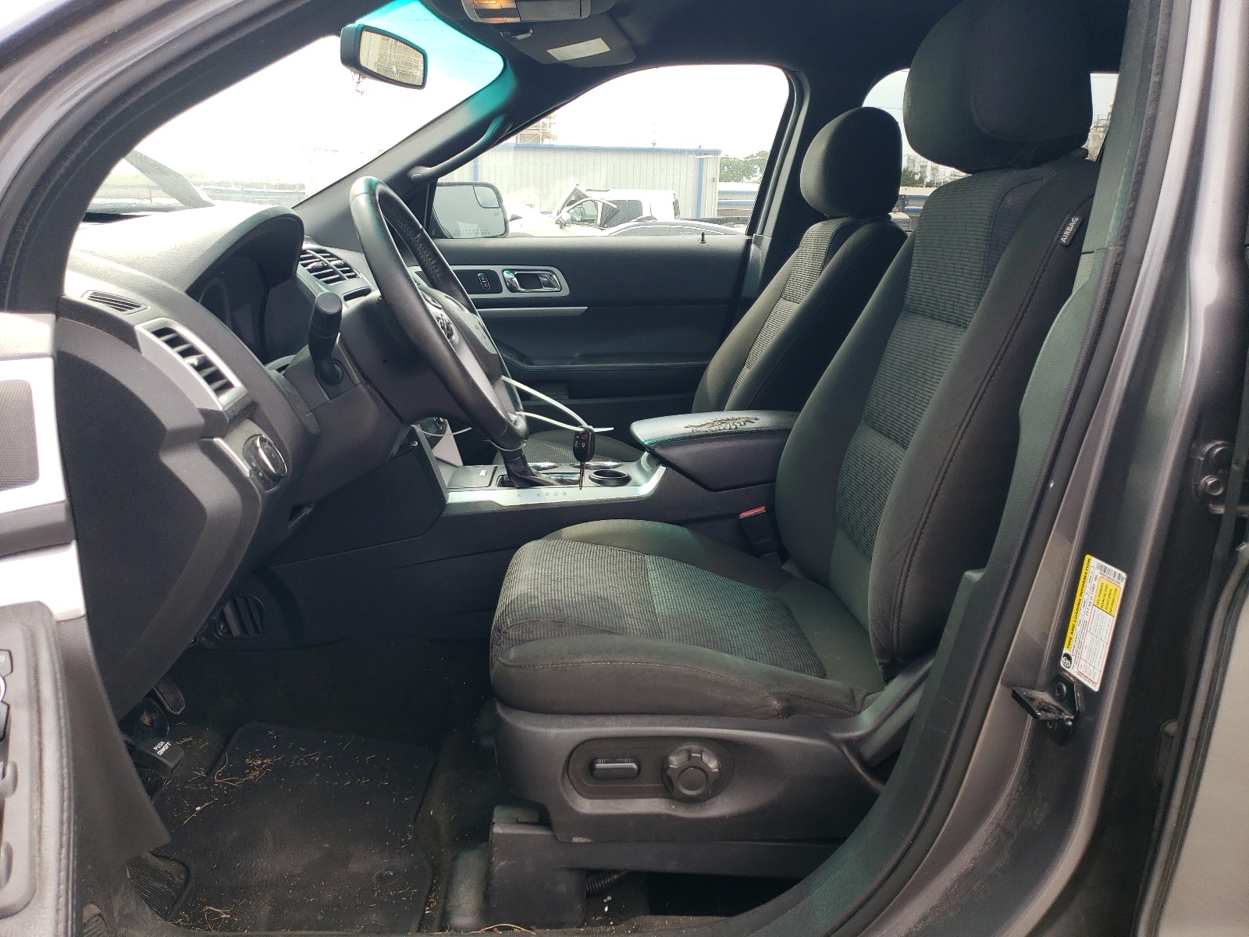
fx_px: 938
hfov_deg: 67.3
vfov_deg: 53.1
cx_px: 624
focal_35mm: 26
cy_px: 468
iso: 50
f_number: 1.5
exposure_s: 1/370
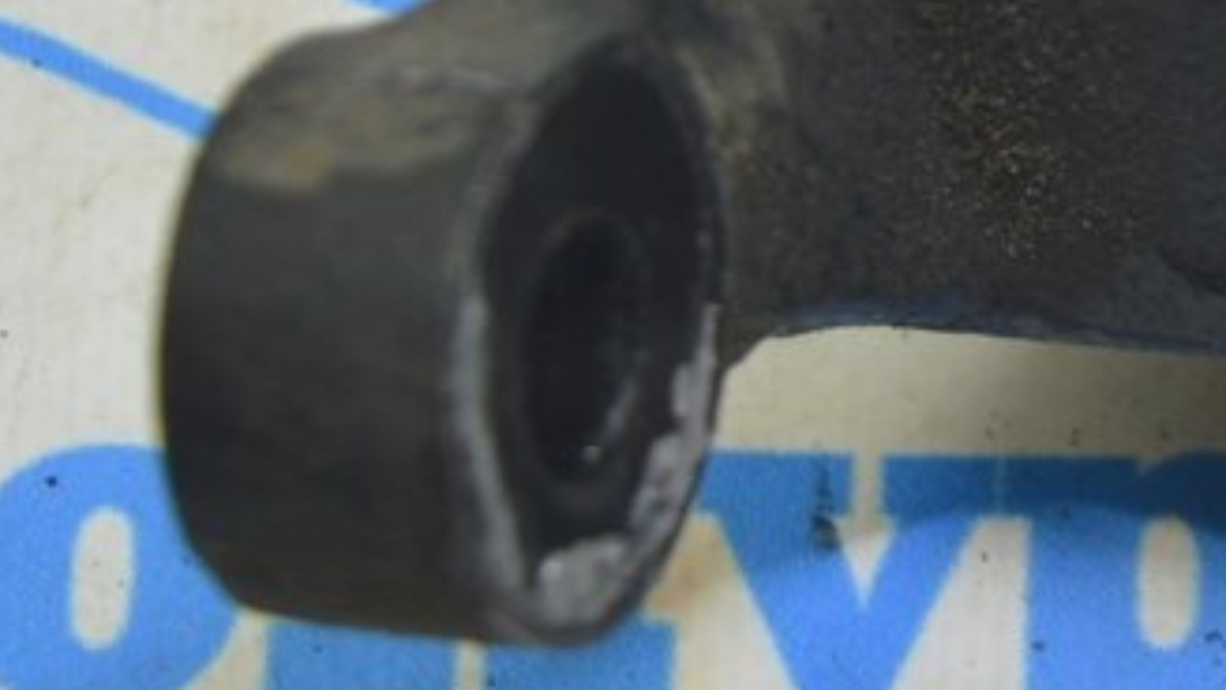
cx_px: 1612
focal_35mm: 236
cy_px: -77
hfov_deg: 9.0
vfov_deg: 5.1
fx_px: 7673
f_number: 5.6
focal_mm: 48
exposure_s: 1/20
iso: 400
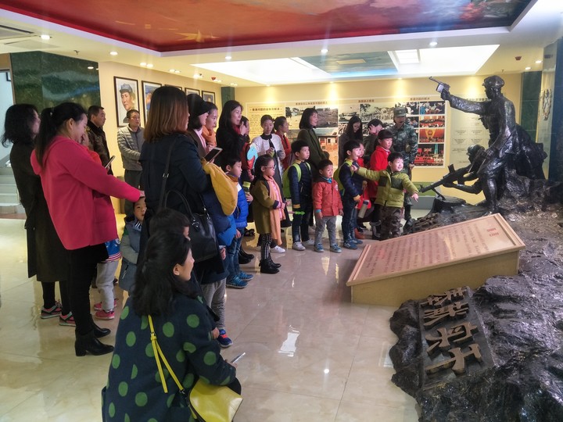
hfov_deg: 71.6
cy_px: 211
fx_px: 390
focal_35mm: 24
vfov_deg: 56.8
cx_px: 282
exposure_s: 1/33
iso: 200
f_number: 1.7
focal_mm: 4.1
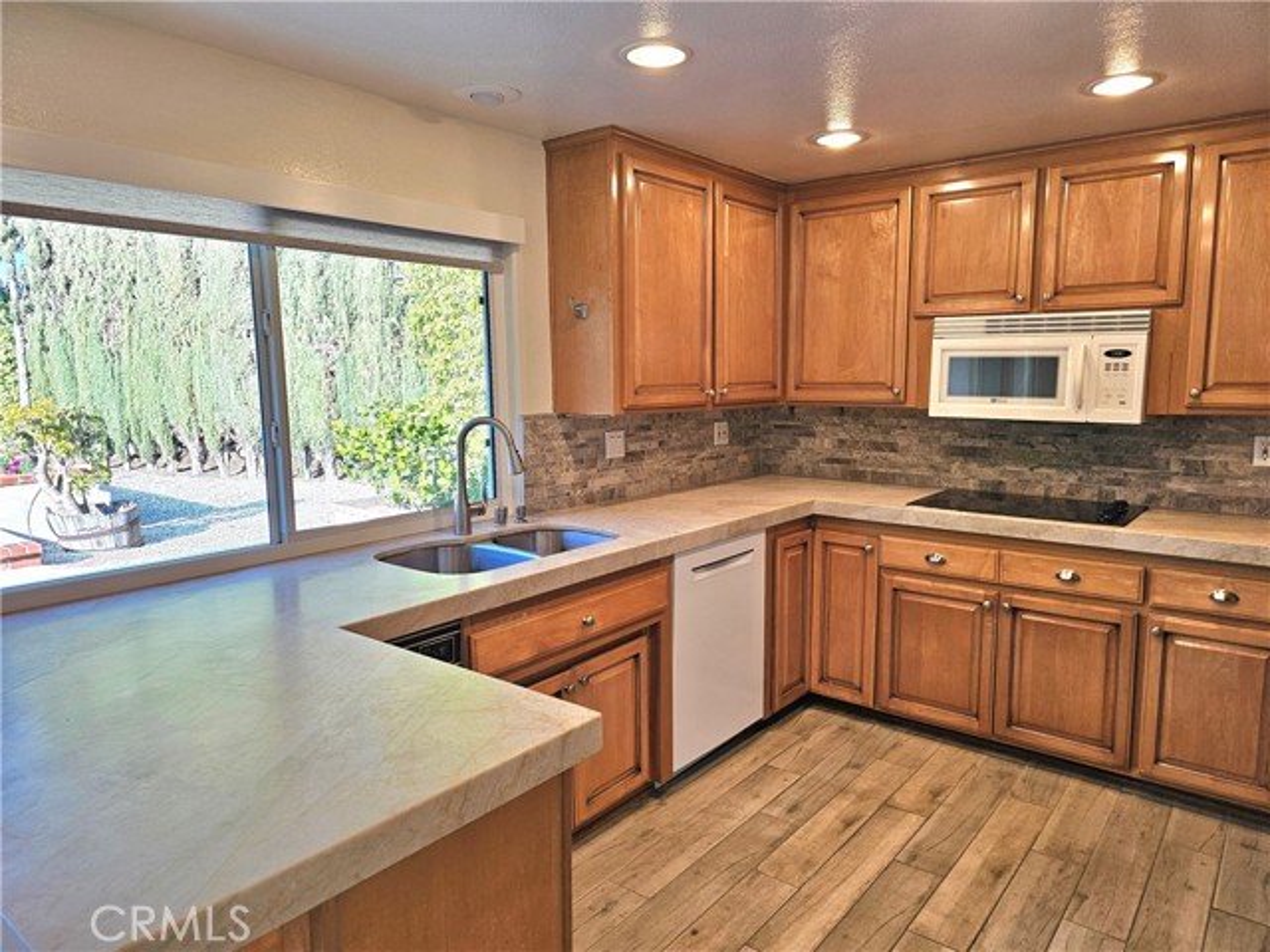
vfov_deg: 58.9
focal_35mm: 23
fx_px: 844
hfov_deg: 73.9
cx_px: 635
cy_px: 476
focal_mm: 6.3
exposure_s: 1/120
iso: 64
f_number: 1.7
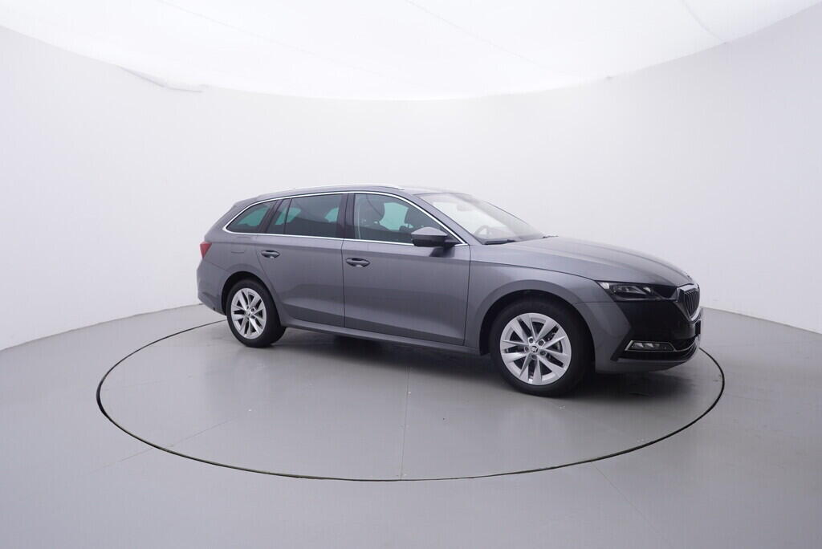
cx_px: 411
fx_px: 514
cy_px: 274
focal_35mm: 22
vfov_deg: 56.2
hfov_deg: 77.3
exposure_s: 1/80
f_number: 5
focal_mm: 15
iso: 200
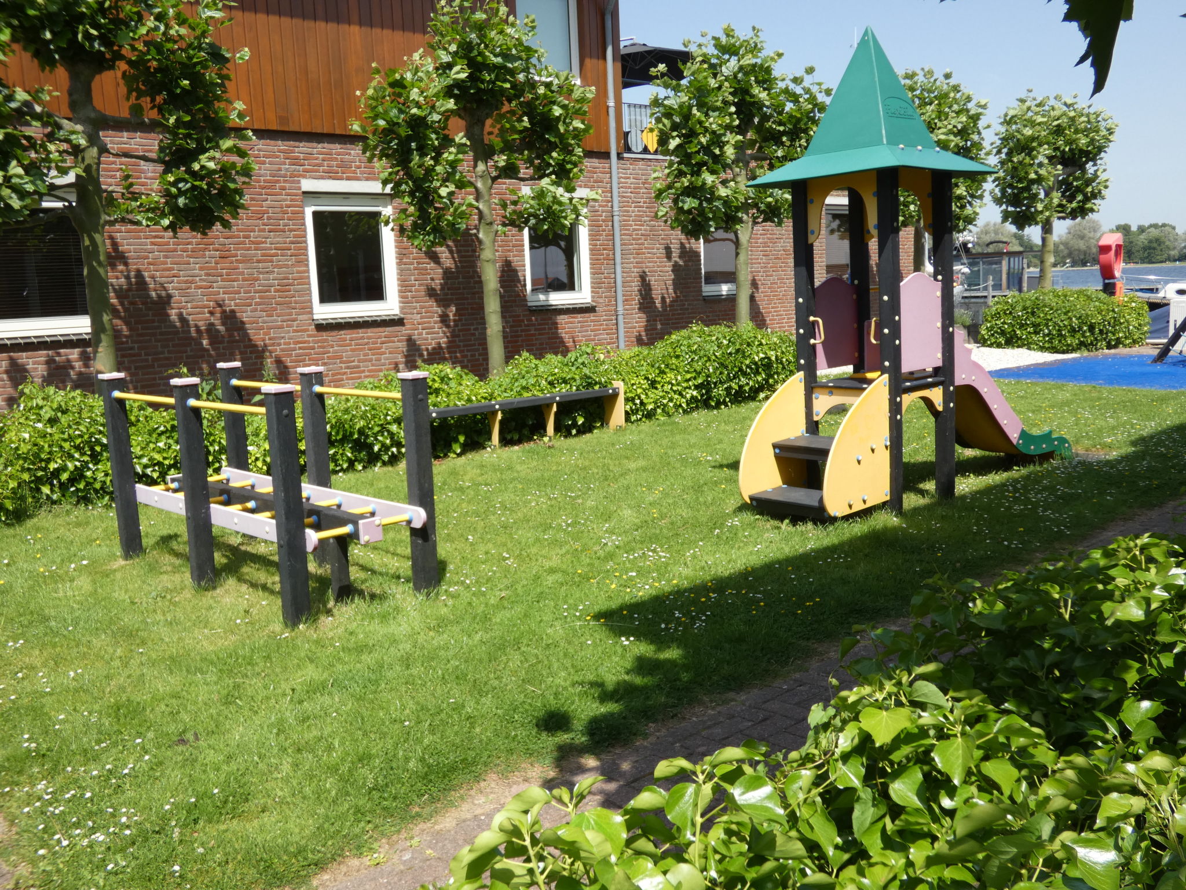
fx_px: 1062
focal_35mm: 31
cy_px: 445
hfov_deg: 58.4
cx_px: 593
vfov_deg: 45.4
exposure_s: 1/400
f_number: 4.5
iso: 80
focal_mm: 5.5
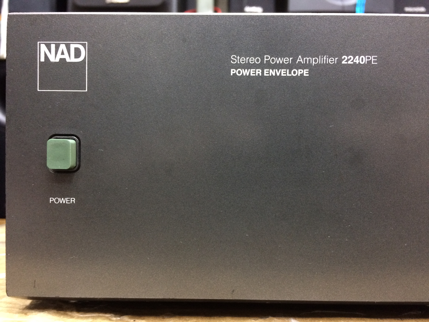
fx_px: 359
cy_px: 161
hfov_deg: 61.7
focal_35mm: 29
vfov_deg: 48.2
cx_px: 214
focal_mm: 4.15
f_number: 2.2
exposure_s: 1/17
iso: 250
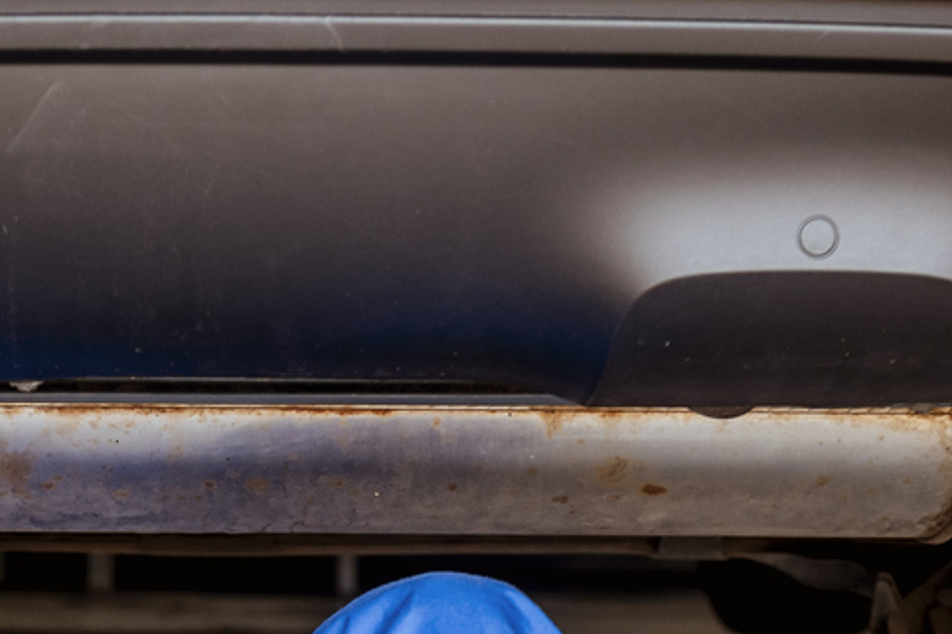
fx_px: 4071
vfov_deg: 8.5
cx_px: 114
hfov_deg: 13.2
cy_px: 1234
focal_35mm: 154
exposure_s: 1/200
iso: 200
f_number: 3.2
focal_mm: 35
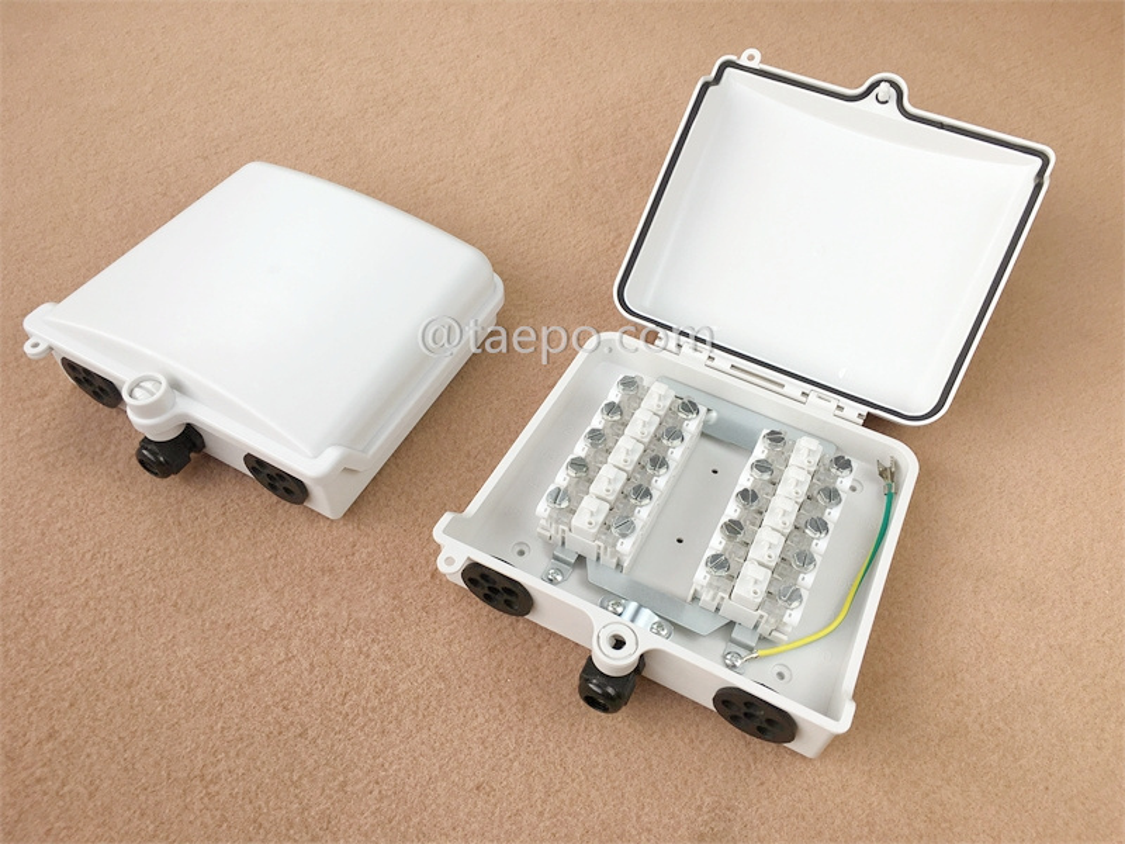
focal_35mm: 29
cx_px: 562
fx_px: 942
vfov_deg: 48.2
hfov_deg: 61.7
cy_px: 422
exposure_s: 1/144
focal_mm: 4.15
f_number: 2.2
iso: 25
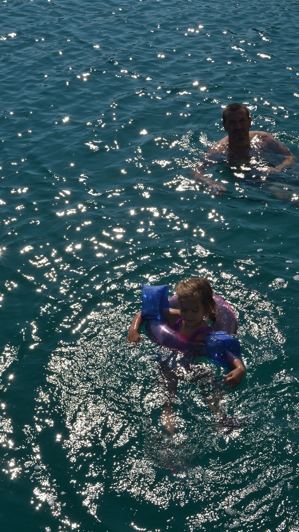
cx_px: 165
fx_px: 783
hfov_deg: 21.6
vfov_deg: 37.5
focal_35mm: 56
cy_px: 268
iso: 125
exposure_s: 1/200
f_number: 16
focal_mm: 35
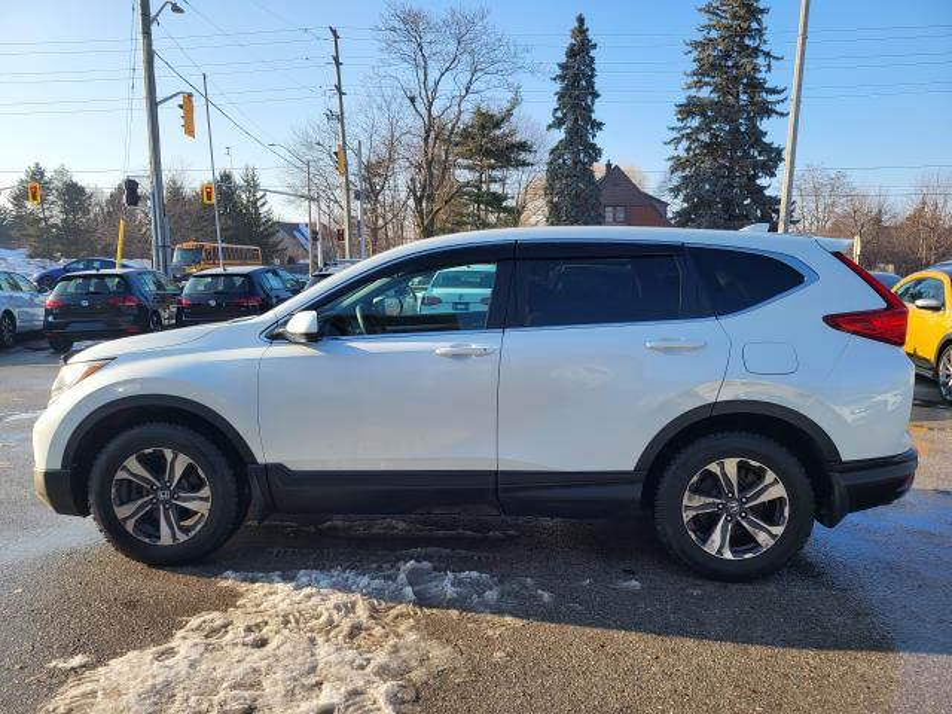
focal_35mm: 26
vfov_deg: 53.1
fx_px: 715
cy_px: 357
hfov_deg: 67.3
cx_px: 476
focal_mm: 5.4
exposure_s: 1/1505
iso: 40
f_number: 1.8
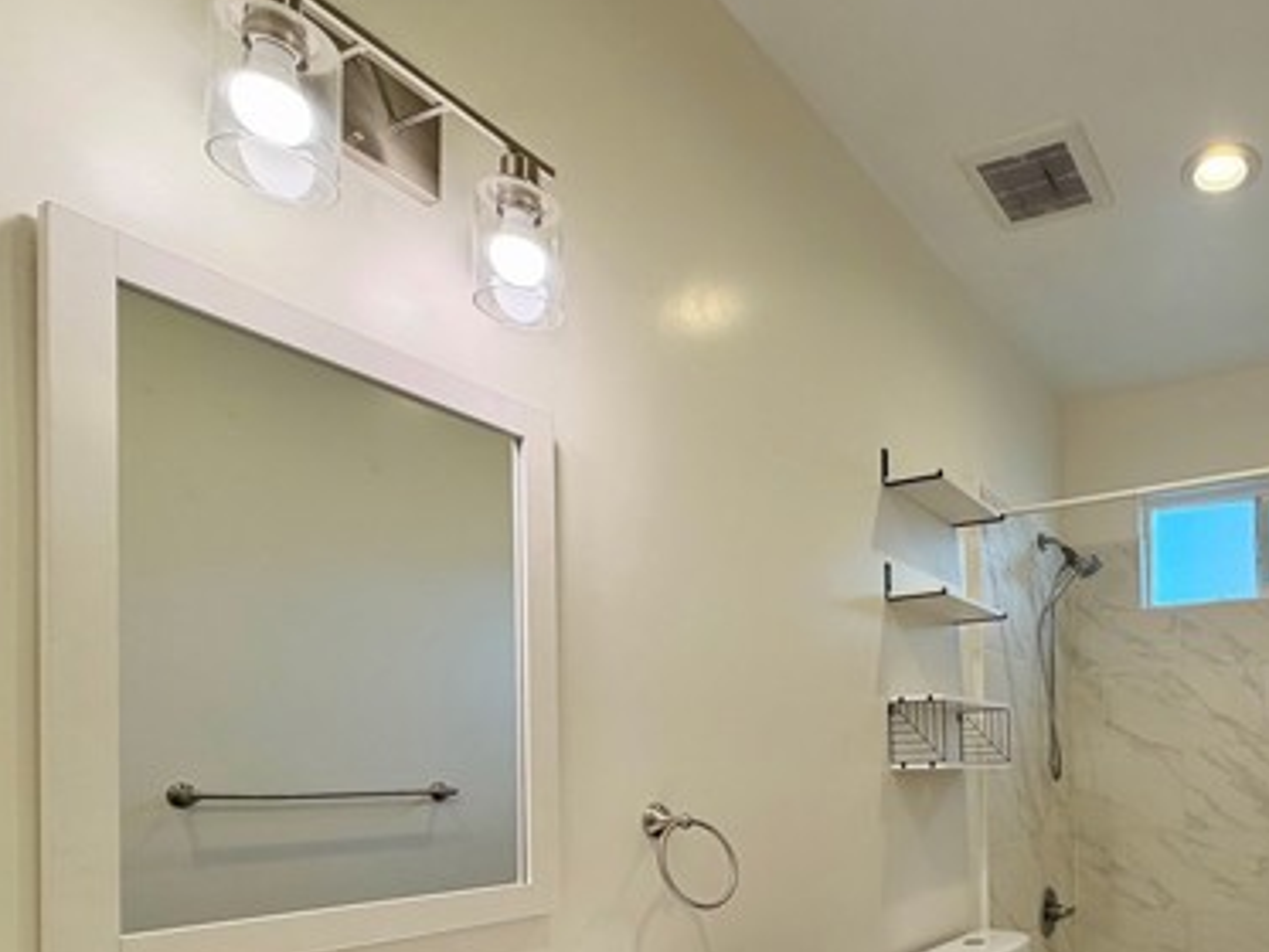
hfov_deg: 64.2
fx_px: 880
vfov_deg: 53.1
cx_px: 1044
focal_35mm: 24
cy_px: 762
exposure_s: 1/120
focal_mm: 2.22
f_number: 2.2
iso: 64
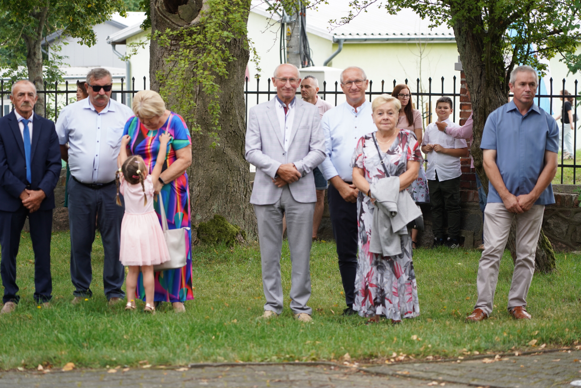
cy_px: 194
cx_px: 290
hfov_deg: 19.5
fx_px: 1695
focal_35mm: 105
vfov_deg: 13.0
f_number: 4
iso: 250
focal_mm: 105
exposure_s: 1/100
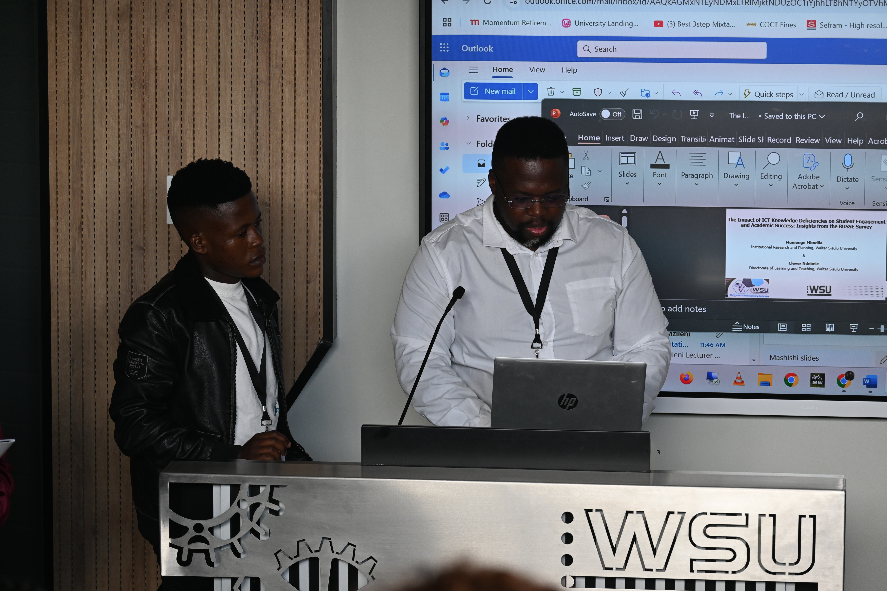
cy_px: 296
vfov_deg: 10.5
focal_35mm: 130
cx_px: 444
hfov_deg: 15.7
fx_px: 3215
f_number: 5
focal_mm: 87
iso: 500
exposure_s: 1/125
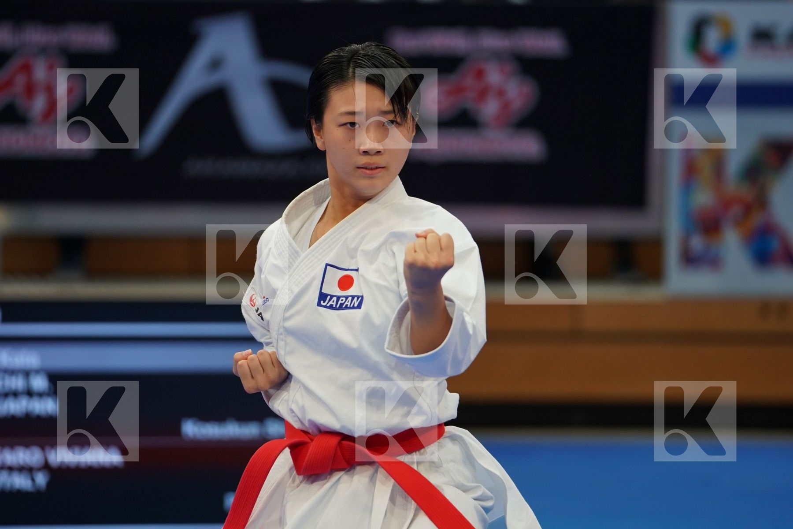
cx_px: 396
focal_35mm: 300
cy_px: 264
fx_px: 6608
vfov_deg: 4.6
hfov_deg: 6.9
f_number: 2.8
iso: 800
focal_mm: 200
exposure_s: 1/500
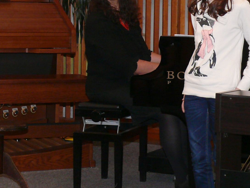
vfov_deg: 10.6
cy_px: 36
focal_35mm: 139
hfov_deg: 14.2
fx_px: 1004
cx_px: 161
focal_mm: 11.2
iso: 200
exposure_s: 1/30
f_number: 3.2
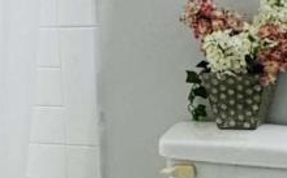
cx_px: 102
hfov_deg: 19.3
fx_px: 844
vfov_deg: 11.9
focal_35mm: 108
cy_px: 187
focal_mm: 2.22
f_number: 2.2
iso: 160
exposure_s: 1/120
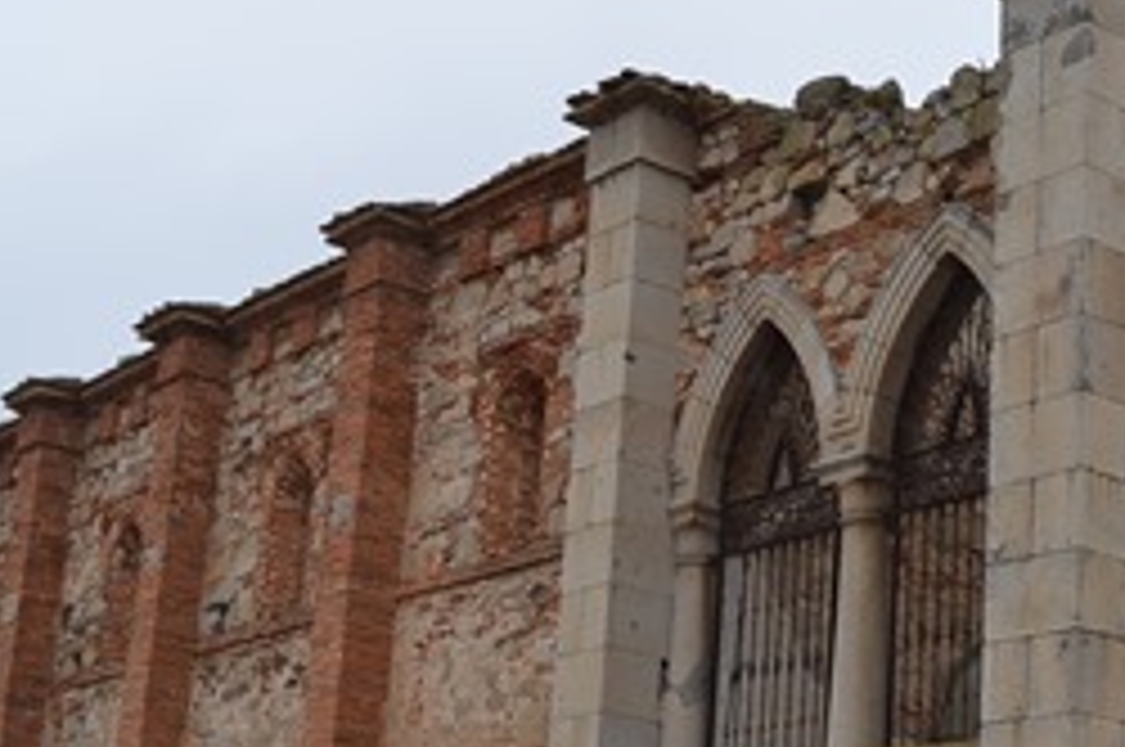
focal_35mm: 69
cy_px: 603
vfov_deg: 19.5
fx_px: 2153
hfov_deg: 28.7
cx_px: 891
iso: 100
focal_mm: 18
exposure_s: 1/200
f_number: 6.3
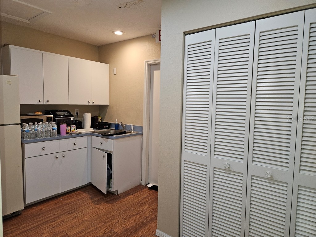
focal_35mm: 23
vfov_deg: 58.9
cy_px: 118
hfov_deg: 73.9
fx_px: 210
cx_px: 158
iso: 100
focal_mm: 5.4
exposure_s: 1/60
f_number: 1.8
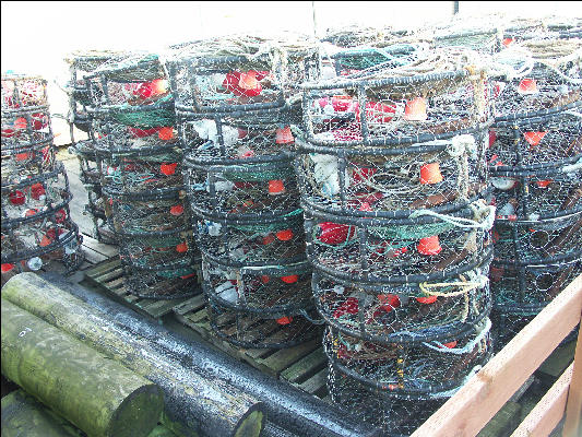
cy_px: 218
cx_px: 291
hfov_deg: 58.3
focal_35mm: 31
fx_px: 521
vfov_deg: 45.5
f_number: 2.8
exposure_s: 1/50
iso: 100
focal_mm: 8.11
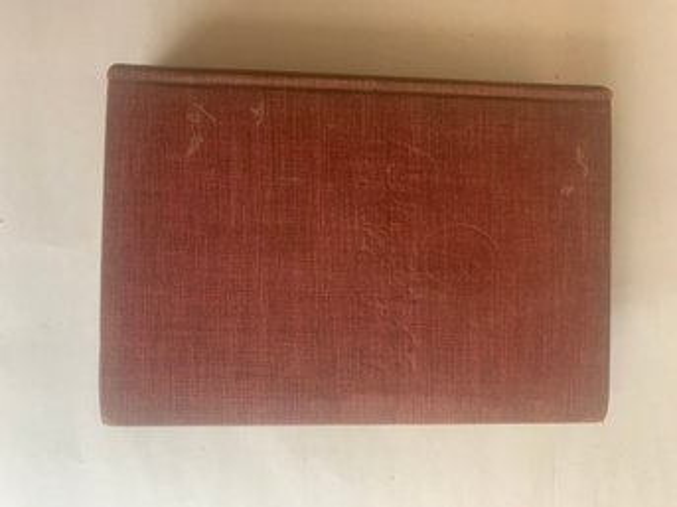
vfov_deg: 53.0
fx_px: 508
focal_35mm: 26
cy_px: 254
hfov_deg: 67.3
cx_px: 338
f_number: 1.8
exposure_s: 1/60
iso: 250
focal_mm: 4.25
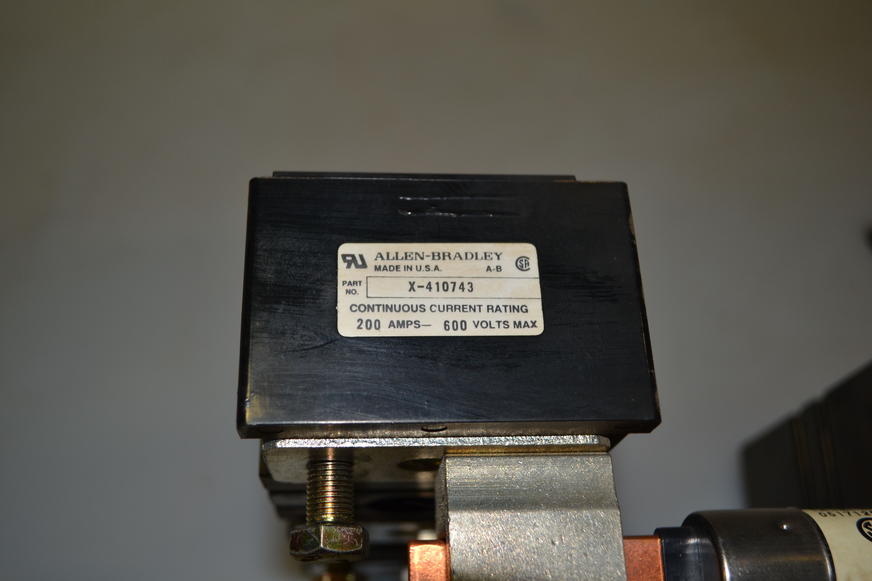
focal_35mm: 36
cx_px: 436
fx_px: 872
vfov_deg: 36.9
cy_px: 290
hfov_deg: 53.1
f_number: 4
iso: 140
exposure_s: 1/60
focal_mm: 24
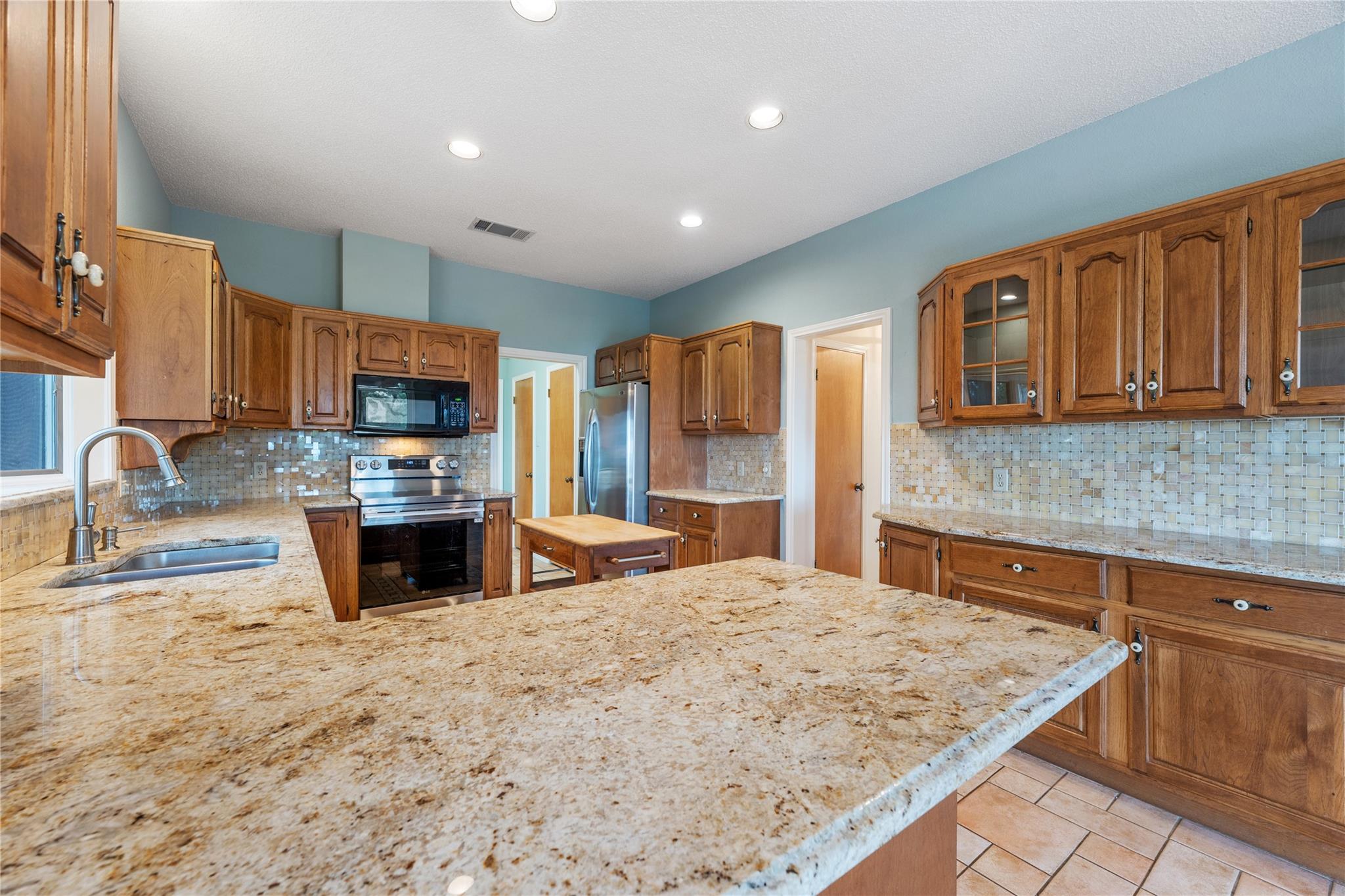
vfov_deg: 81.2
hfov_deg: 104.3
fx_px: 523
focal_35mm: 14
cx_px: 672
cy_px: 448
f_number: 8
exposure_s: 2
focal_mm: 14
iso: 250
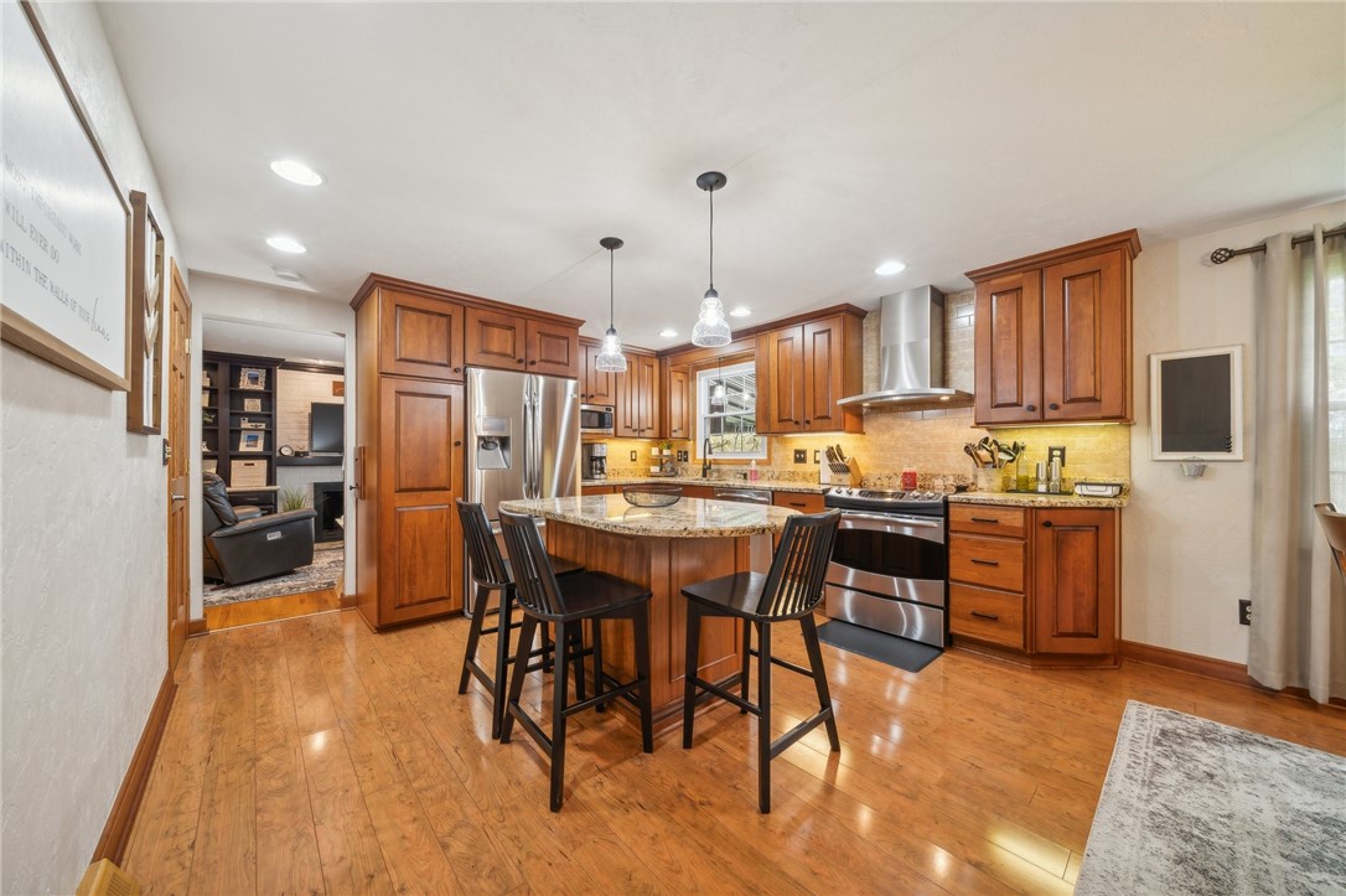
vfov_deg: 89.9
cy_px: 448
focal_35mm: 12
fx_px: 448
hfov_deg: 112.6
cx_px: 673
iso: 50
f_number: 11
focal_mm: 12
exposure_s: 2
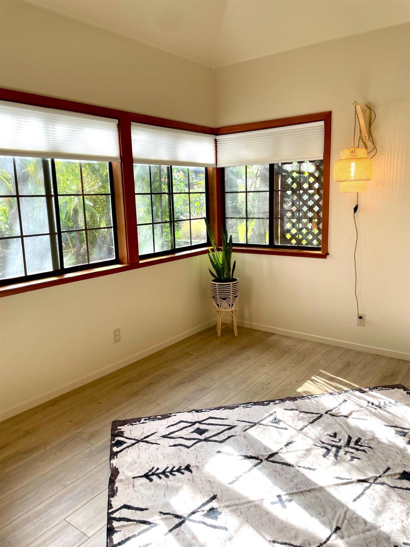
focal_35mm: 26
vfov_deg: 67.3
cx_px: 205
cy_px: 274
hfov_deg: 53.1
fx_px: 411
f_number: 1.6
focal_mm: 4.2
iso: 32
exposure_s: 1/165
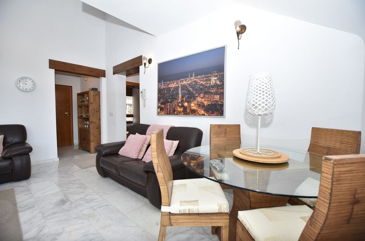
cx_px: 182
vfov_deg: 77.0
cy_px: 120
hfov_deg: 100.5
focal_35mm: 15
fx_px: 152
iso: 200
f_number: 3.5
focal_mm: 10
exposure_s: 1/160
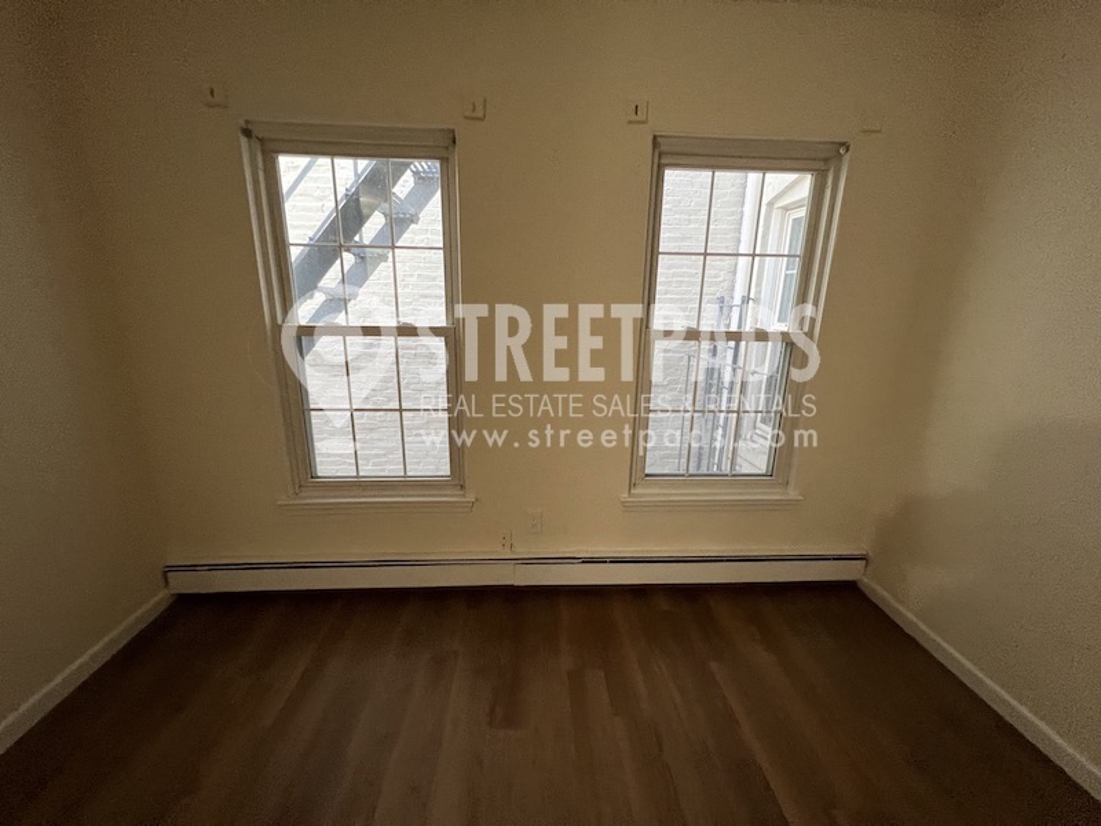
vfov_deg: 89.9
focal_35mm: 13
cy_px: 413
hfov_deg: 106.2
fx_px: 413
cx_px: 550
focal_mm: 1.57
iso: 400
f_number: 1.8
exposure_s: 1/60
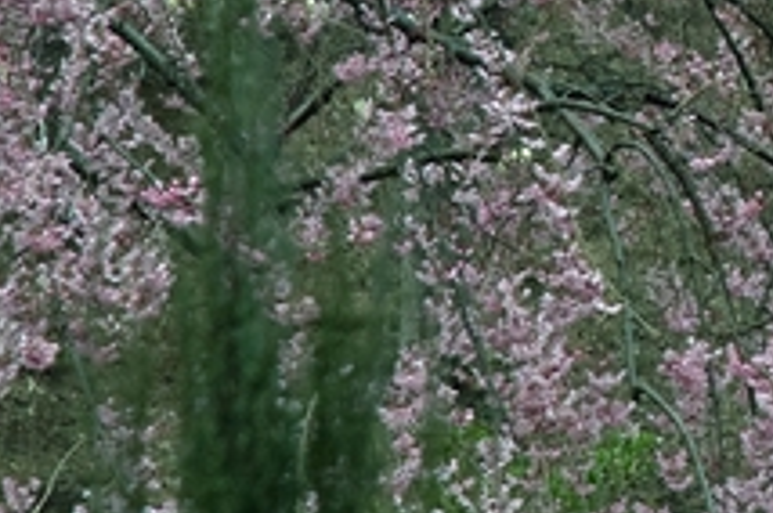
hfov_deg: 5.2
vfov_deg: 3.5
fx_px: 8426
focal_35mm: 393
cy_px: -94
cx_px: 1268
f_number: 8
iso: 400
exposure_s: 1/500
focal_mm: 70
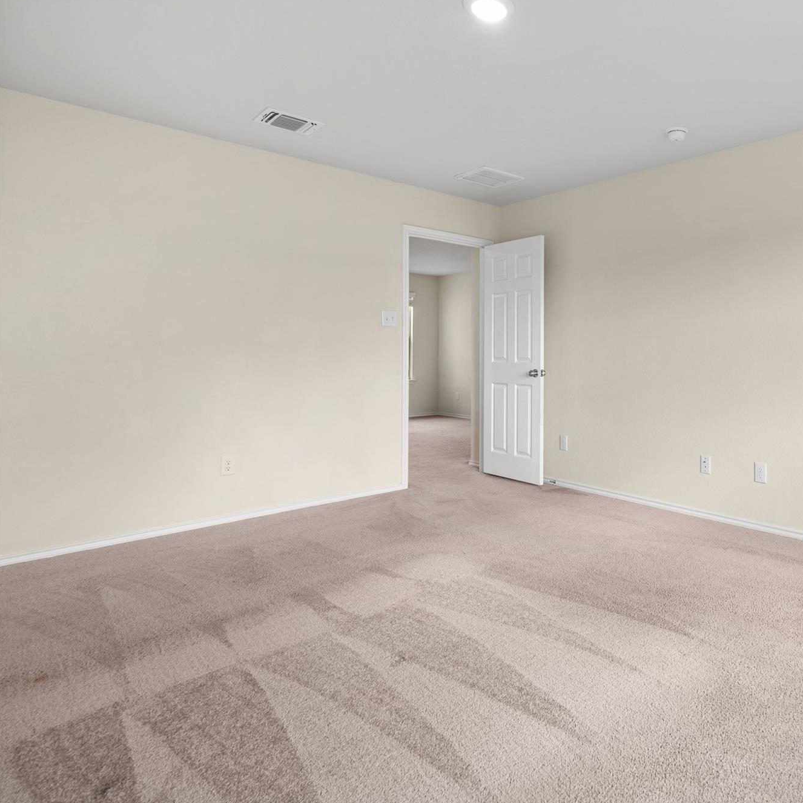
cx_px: 618
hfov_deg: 66.8
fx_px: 551
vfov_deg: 72.1
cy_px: 396
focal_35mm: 21
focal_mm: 16
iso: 320
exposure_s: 1/3
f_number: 8
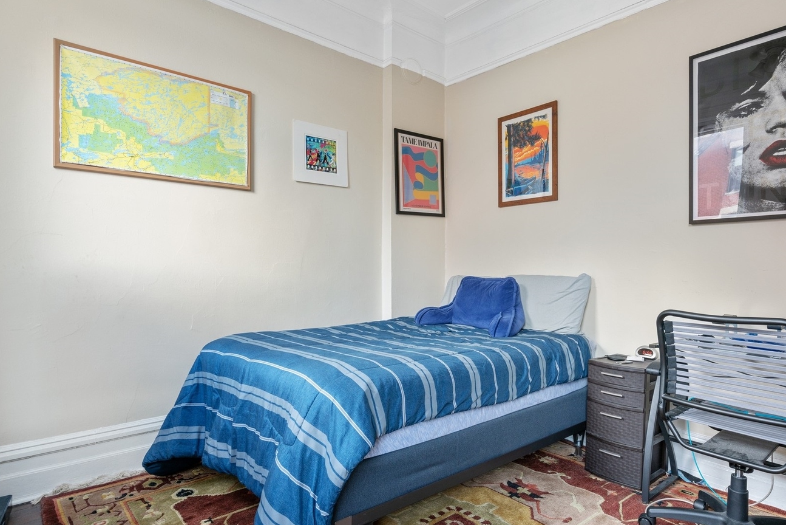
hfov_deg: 83.3
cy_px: 268
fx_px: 437
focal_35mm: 20
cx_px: 455
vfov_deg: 62.0
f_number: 7.1
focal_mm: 16
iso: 320
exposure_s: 1/3
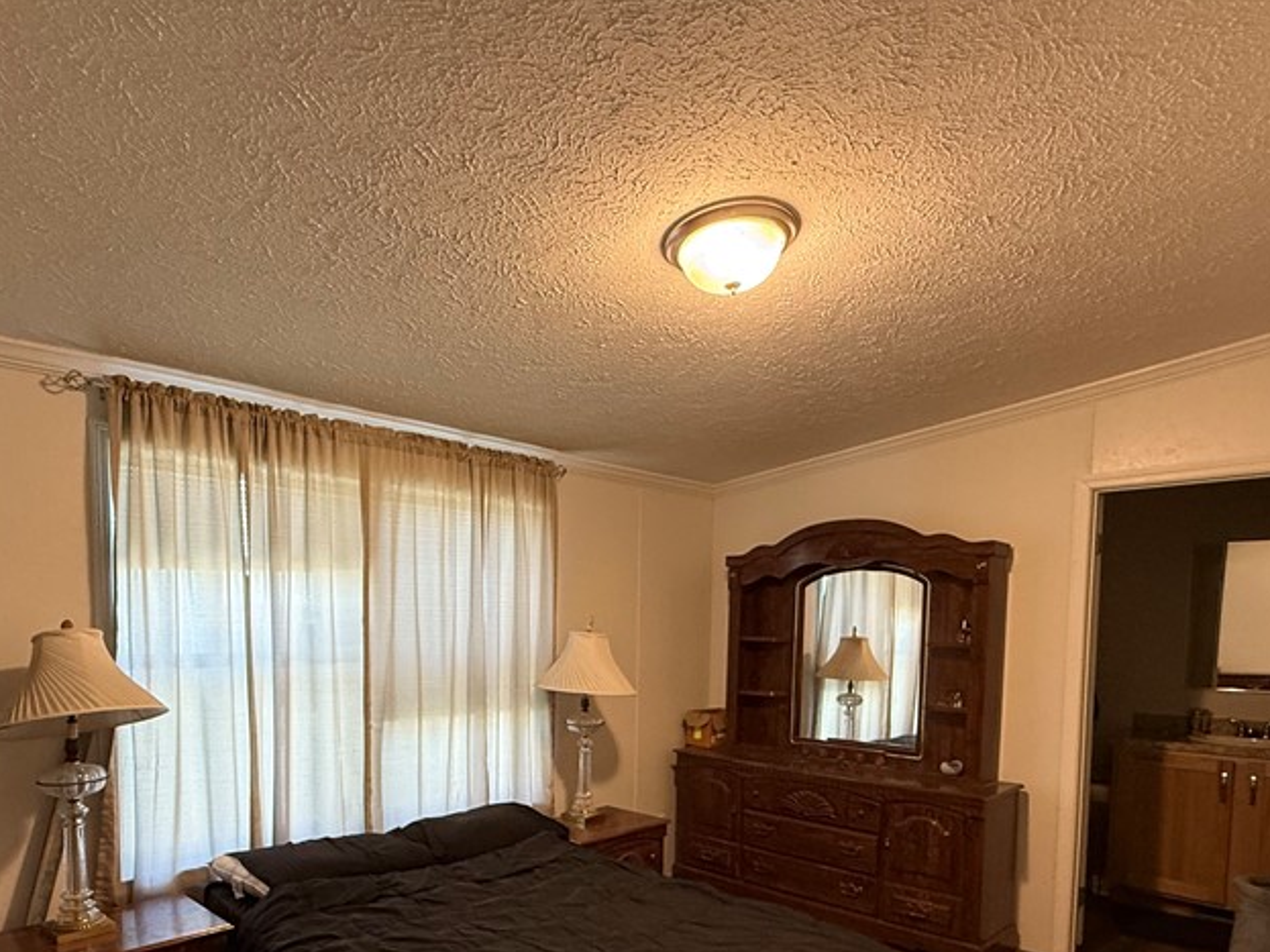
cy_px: 675
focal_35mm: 23
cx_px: 565
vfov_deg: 56.8
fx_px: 844
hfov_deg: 73.7
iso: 320
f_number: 2.2
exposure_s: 1/60
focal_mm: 2.22
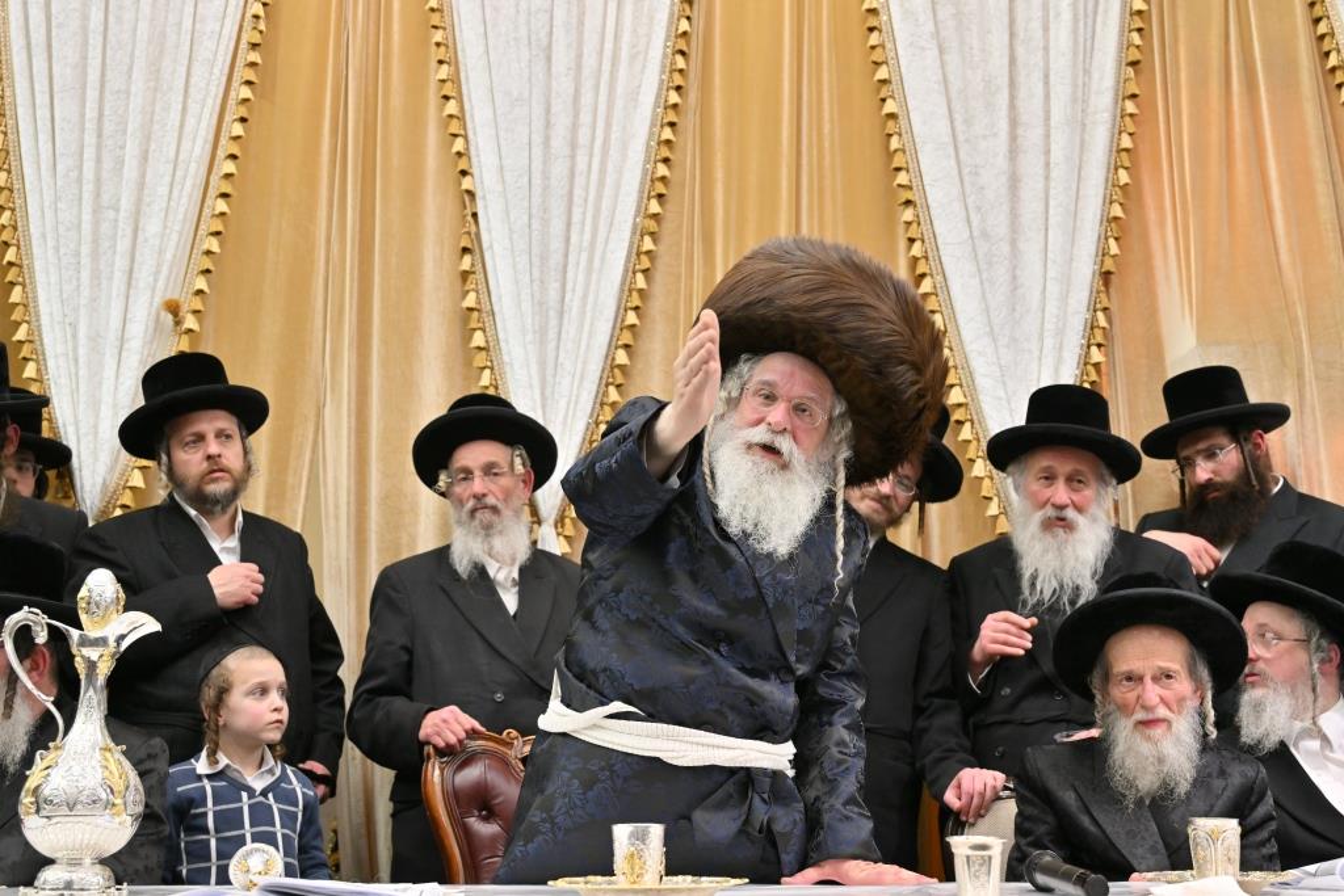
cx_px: 672
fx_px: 1493
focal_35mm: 40
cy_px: 448
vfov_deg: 33.4
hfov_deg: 48.5
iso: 1000
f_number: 4
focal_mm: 40
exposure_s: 1/250
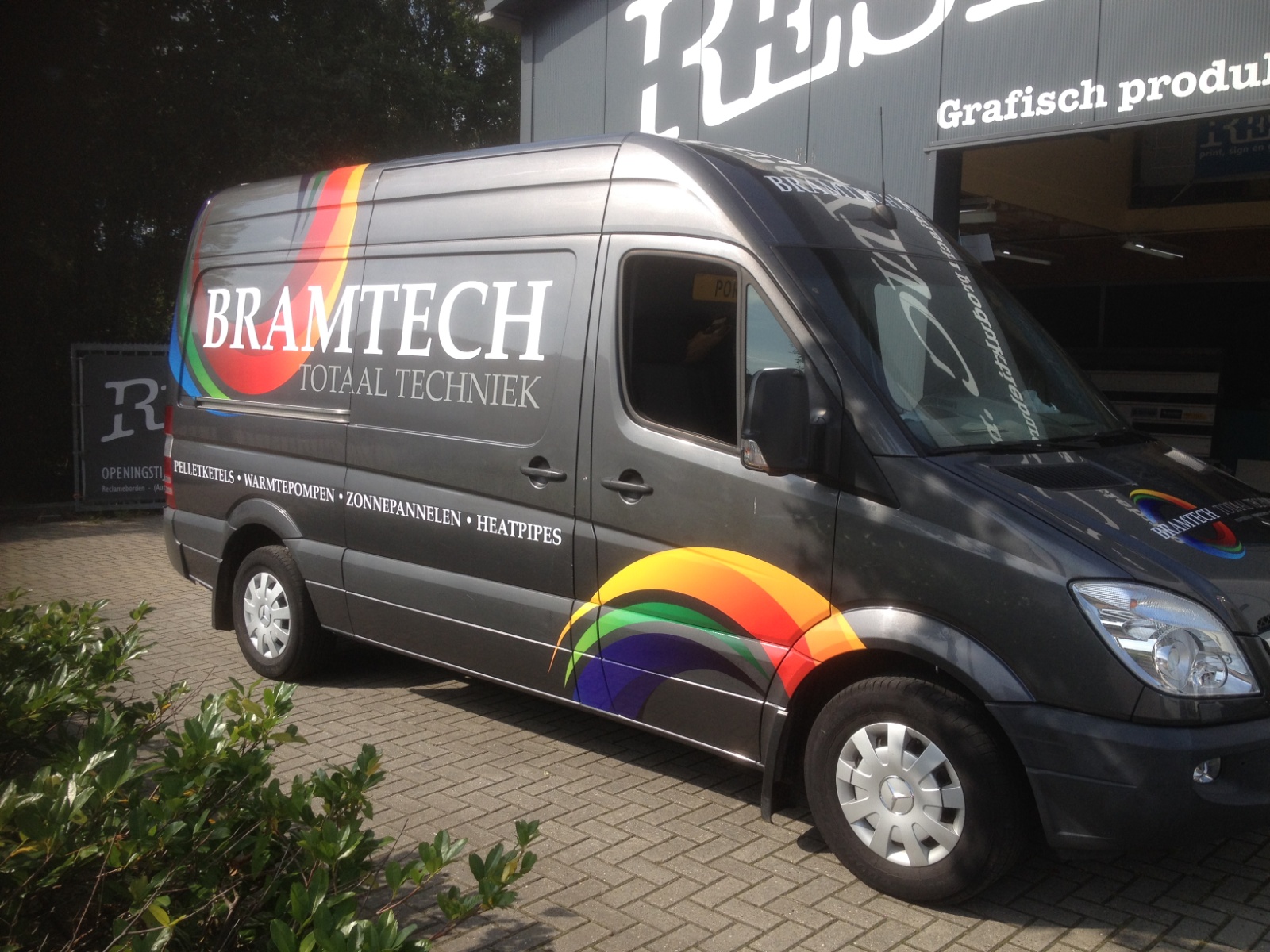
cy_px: 476
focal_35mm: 35
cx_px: 635
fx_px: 1284
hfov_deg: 52.6
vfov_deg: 40.7
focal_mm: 4.28
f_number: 2.4
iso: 50
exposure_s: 1/968
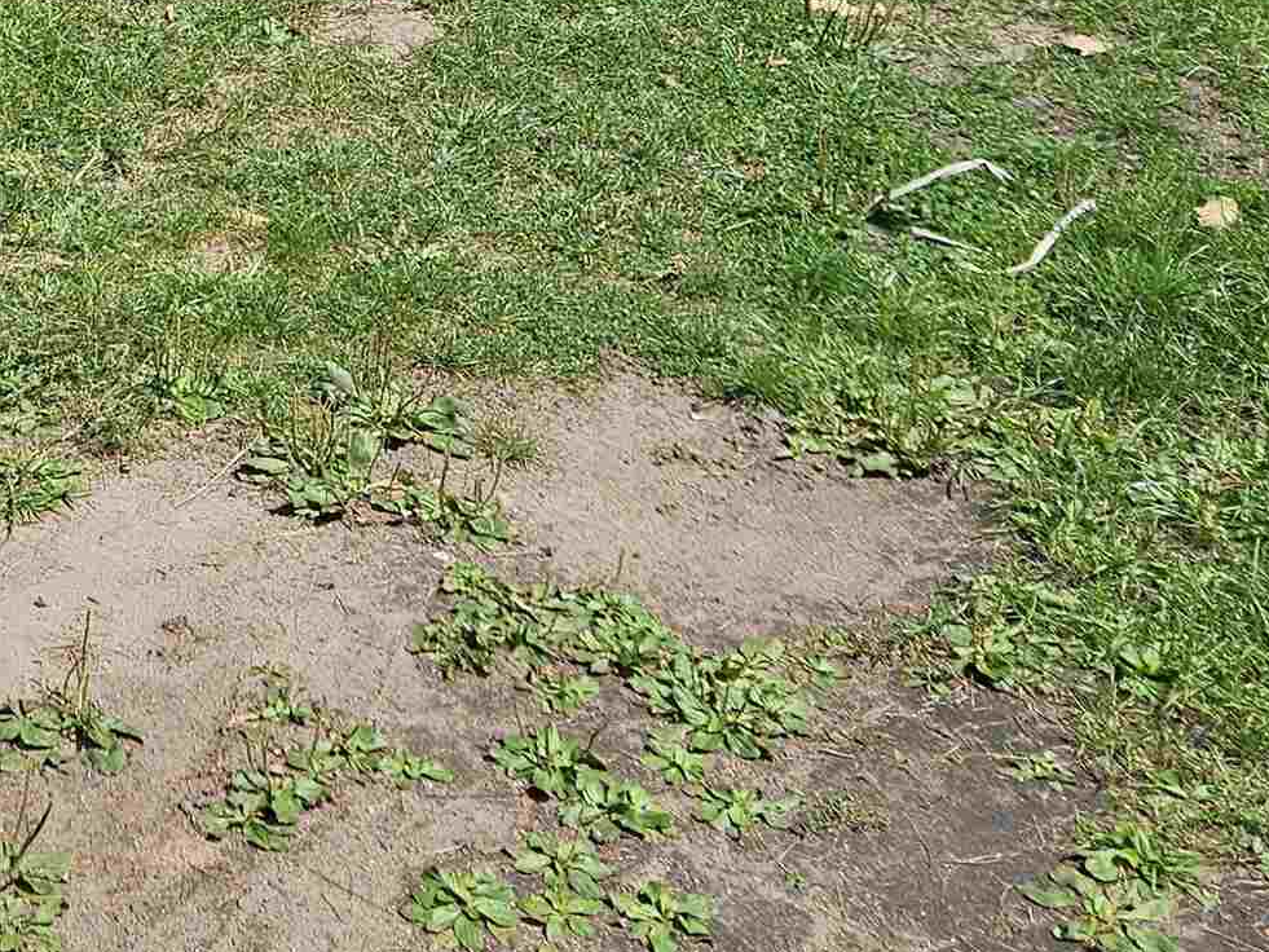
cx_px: -63
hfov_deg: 25.4
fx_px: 2640
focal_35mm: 72
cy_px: -286
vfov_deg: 18.9
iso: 25
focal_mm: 5.4
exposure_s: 1/1994
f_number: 1.8
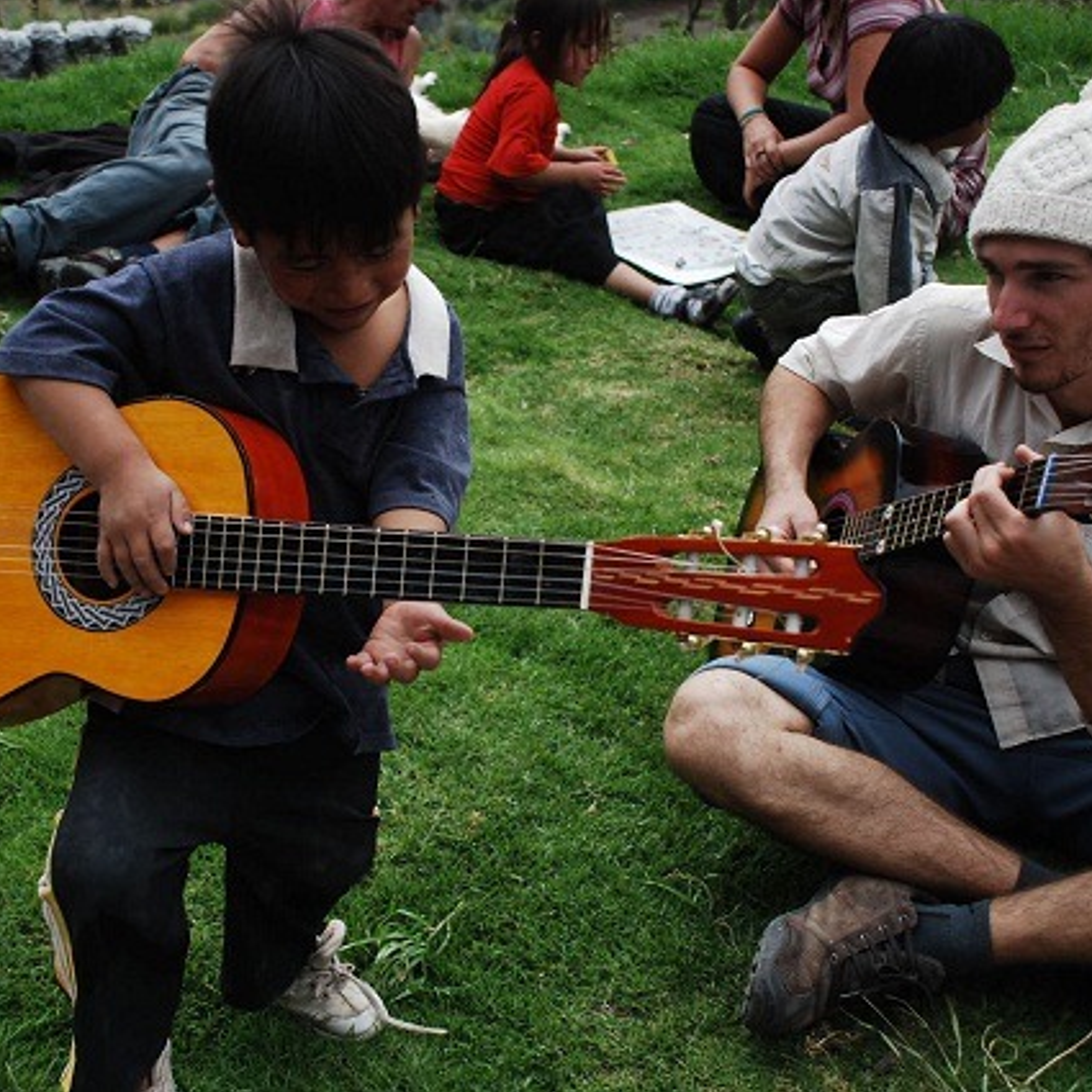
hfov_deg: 34.0
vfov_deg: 34.0
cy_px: 545
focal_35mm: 50
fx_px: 1785
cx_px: 486
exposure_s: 1/3200
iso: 500
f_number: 4
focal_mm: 26
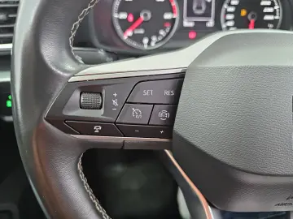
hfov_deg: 73.9
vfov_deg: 58.9
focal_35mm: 23
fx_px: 195
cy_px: 110
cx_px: 146
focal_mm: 6.3
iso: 1000
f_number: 1.7
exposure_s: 1/100
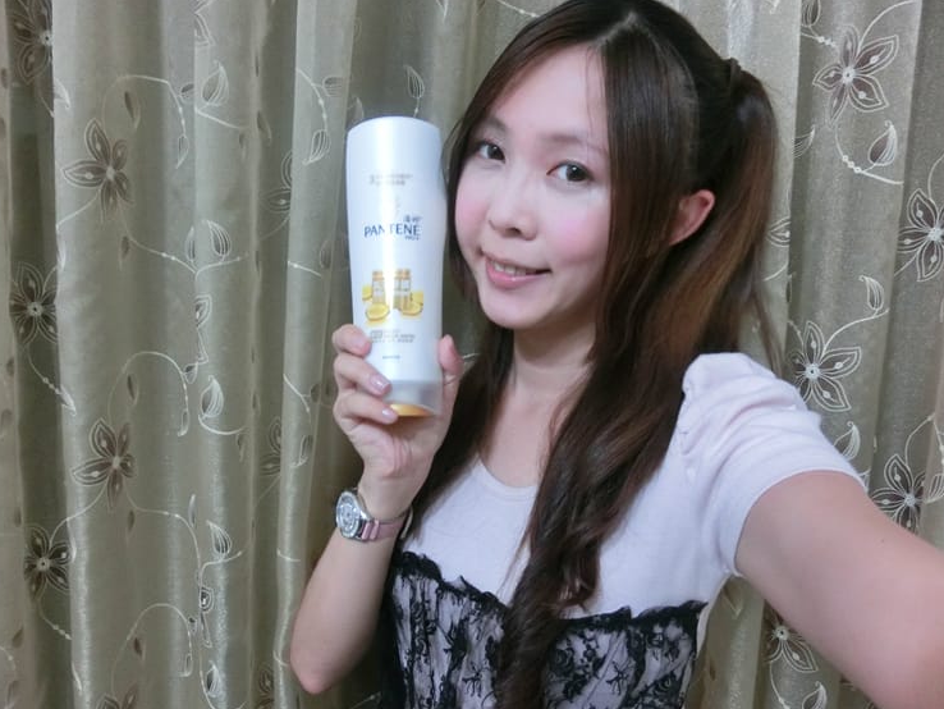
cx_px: 464
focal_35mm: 26
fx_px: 709
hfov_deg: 67.3
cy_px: 379
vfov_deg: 53.0
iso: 640
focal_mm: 4.24
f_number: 3
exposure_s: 1/25
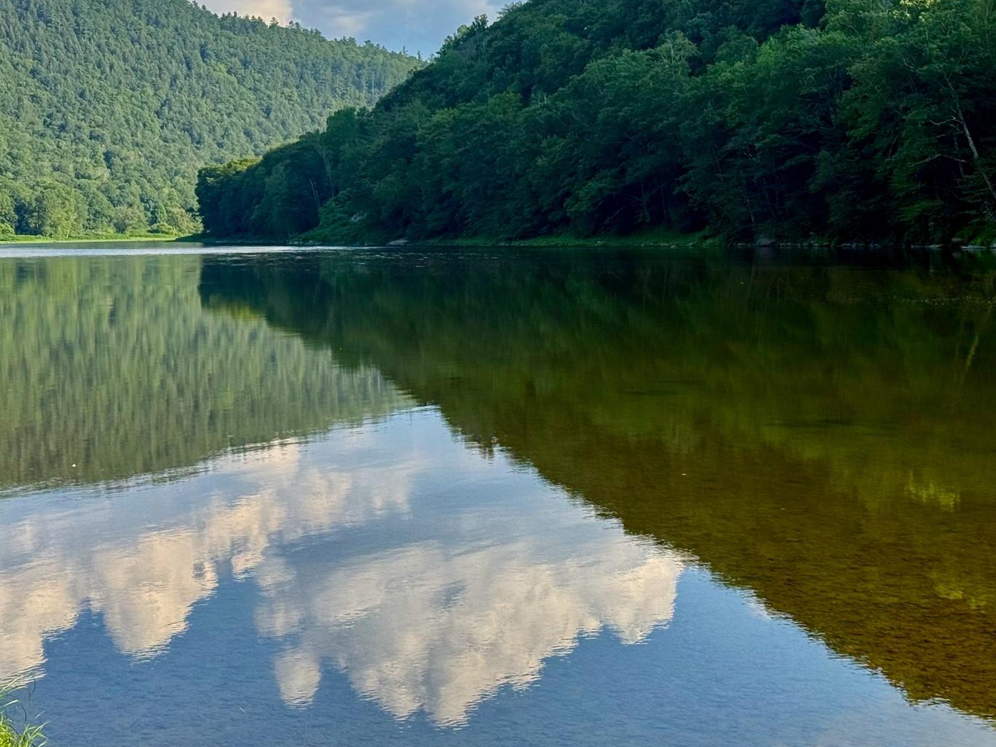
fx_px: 2072
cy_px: 285
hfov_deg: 27.0
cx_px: 548
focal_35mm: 72
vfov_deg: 20.4
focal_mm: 6.76
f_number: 1.78
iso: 64
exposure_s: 1/2088
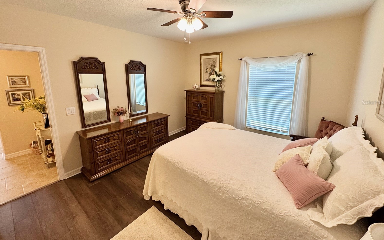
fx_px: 157
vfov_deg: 74.3
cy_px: 102
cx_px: 191
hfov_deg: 101.5
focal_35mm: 15
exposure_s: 1/60
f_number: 2.2
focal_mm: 2.22
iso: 160
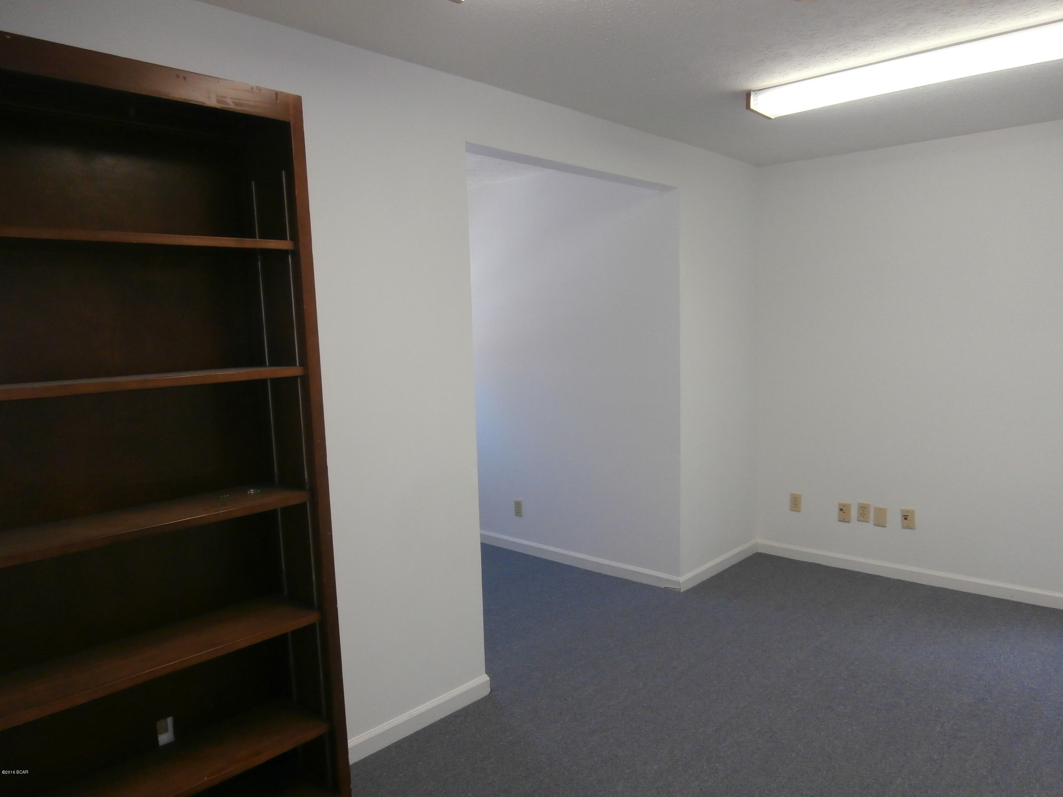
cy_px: 398
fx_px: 737
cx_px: 532
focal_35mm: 24
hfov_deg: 71.6
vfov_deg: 56.8
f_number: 3
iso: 200
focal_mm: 4.2
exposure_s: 1/30
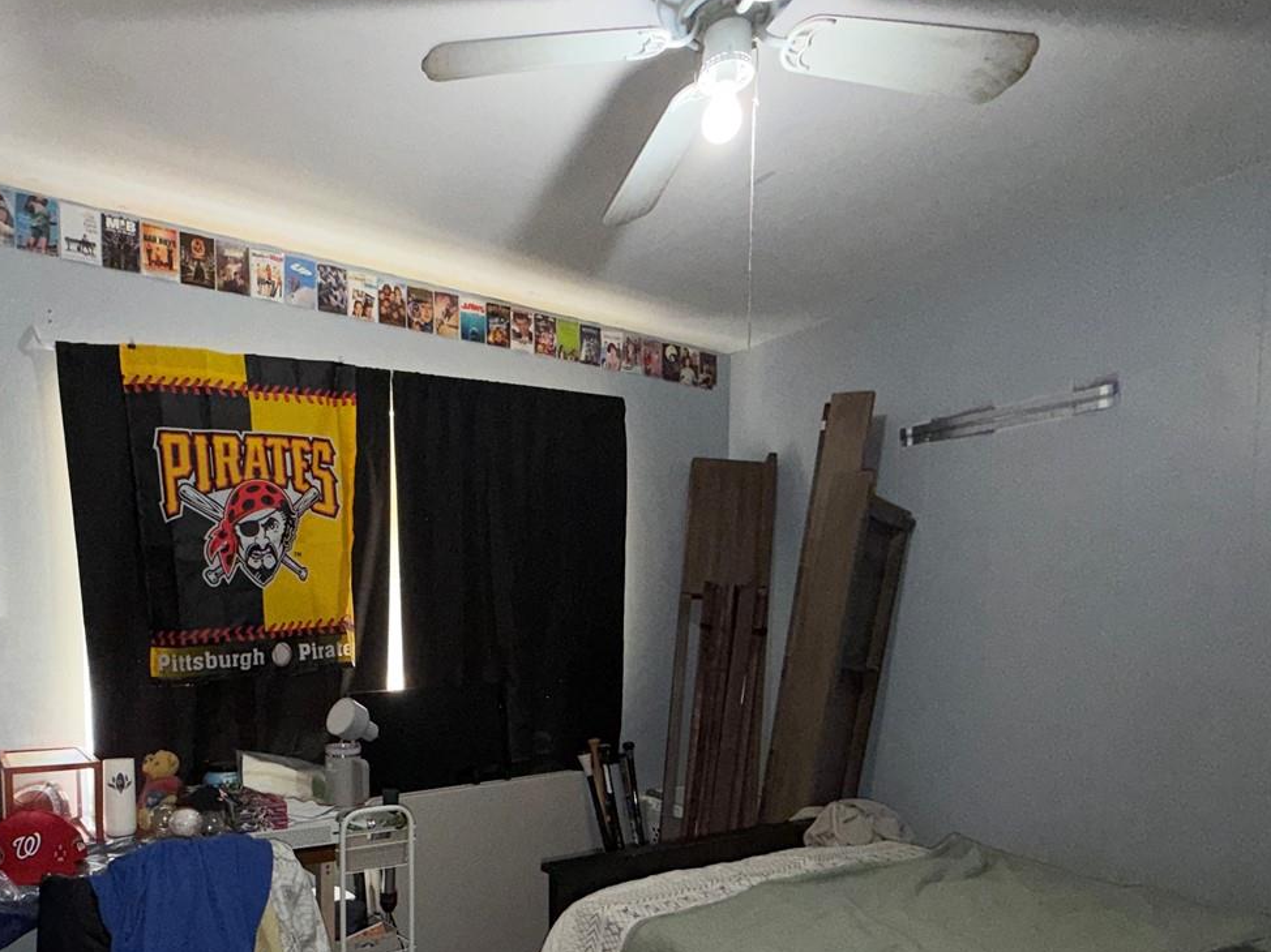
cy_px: 687
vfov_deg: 56.6
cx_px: 418
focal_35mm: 23
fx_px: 844
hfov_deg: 71.6
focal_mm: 2.22
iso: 160
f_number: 2.2
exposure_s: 1/60
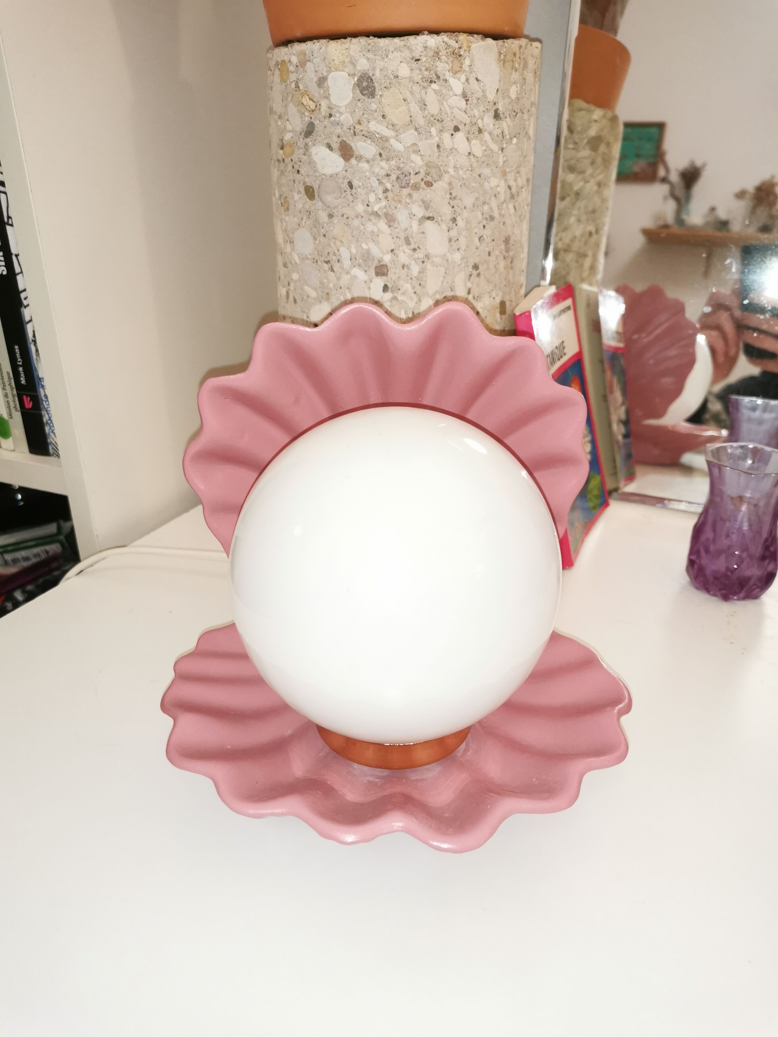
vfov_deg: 65.3
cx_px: 389
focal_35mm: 27
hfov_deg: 51.4
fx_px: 809
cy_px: 518
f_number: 1.8
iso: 320
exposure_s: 1/33.3
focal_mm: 5.58
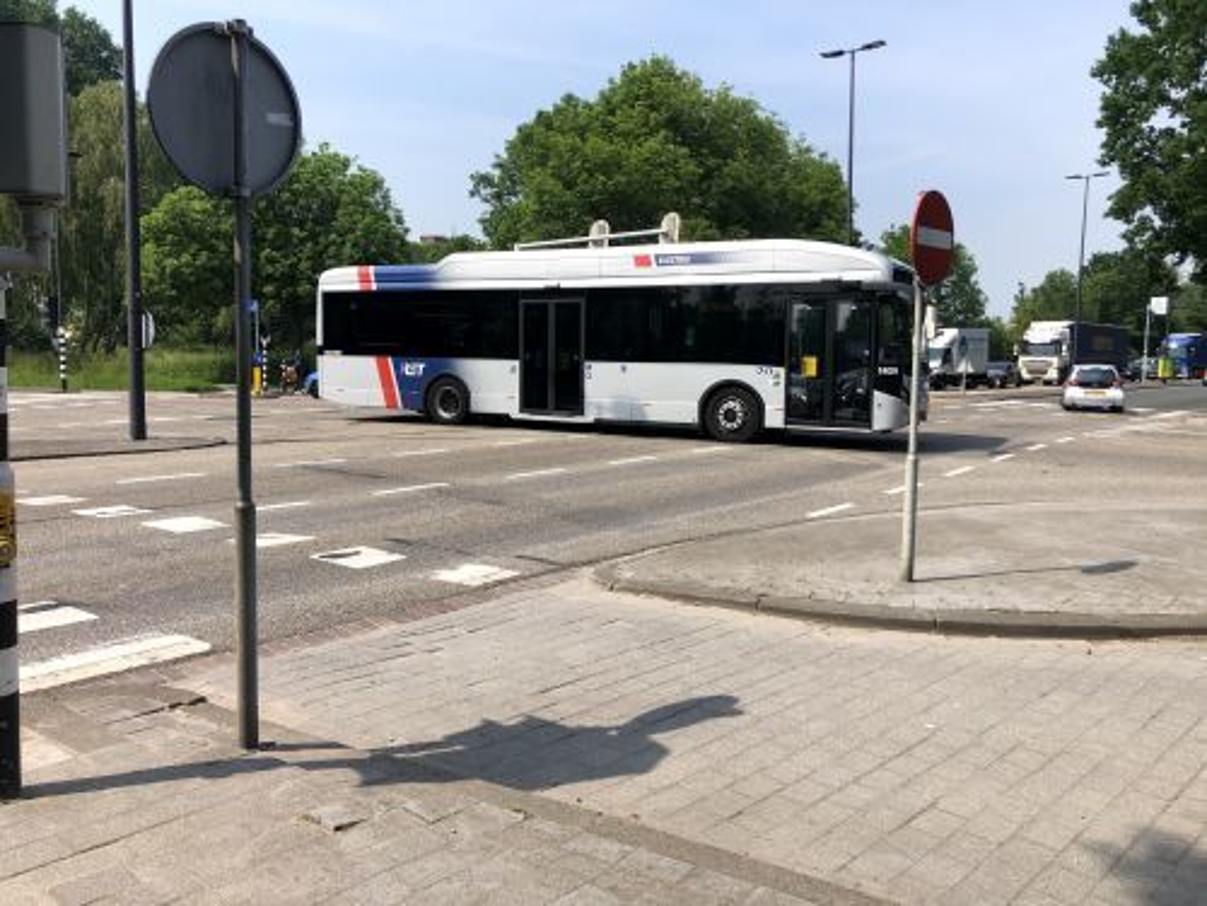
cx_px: 604
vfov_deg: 49.7
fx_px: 976
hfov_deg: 63.4
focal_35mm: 28
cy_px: 453
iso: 20
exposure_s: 1/1736
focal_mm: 3.99
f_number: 1.8
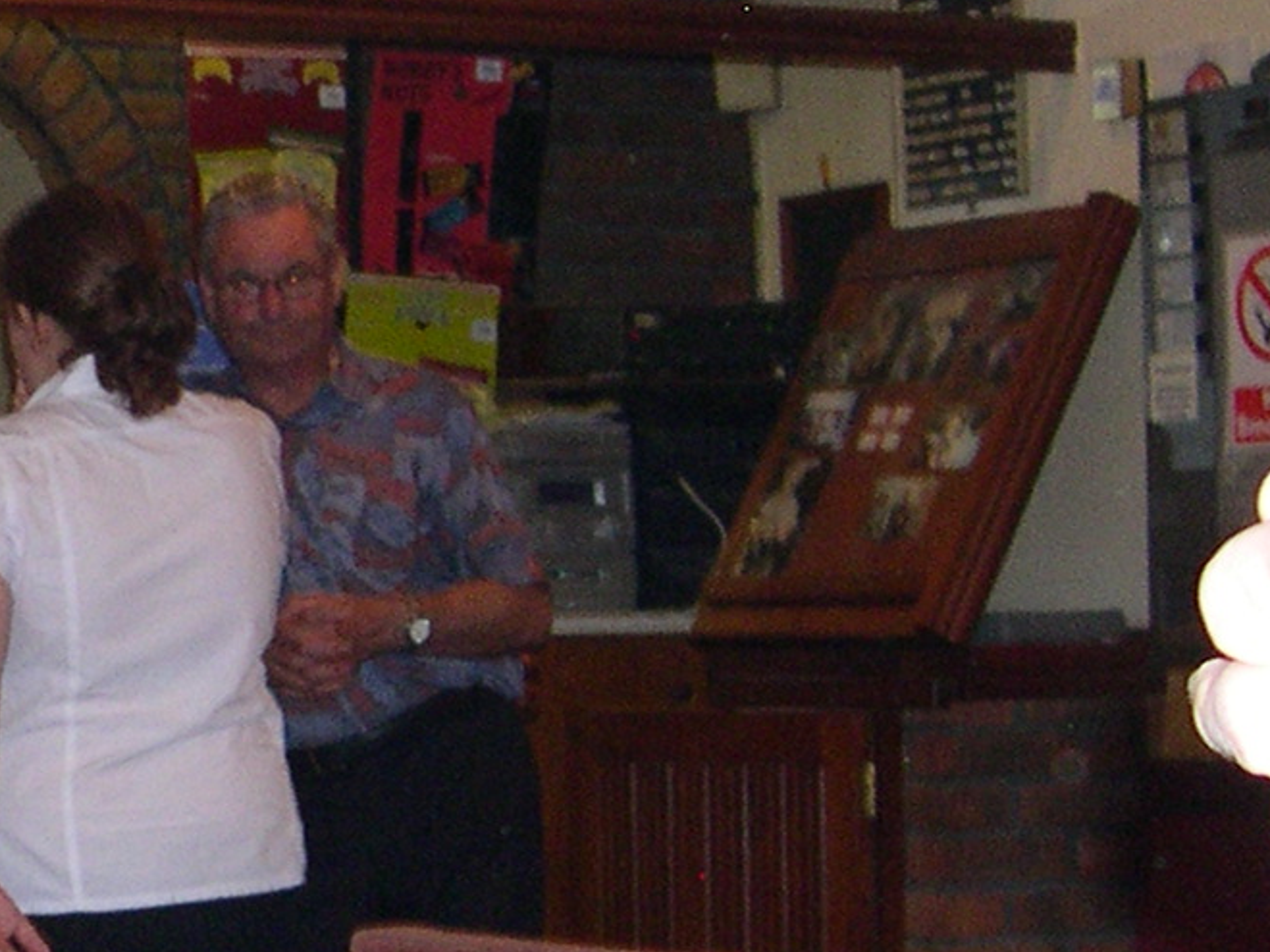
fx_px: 4805
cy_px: 441
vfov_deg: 11.3
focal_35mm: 131
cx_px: -468
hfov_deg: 14.3
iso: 302
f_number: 2.8
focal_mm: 8
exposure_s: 1/60
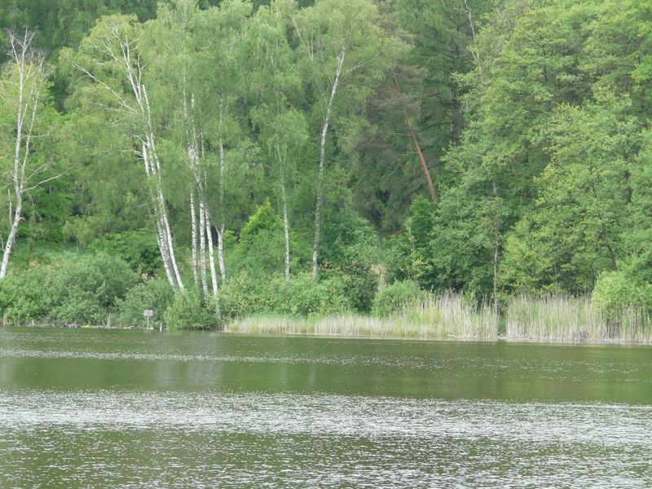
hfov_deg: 13.1
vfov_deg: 9.8
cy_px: 244
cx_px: 326
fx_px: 2844
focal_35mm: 151
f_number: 3.6
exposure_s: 1/250
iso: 250
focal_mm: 24.7
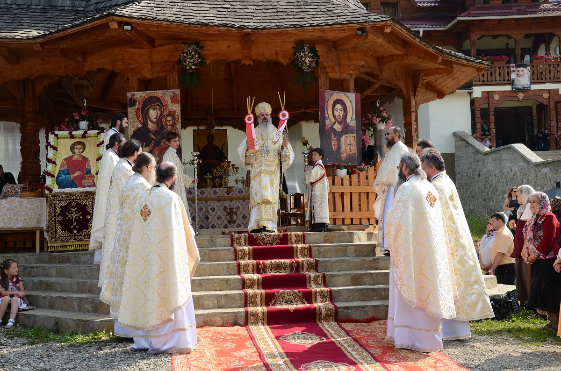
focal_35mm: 51
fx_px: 793
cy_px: 186
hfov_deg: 39.0
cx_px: 280
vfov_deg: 26.3
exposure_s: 1/160
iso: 100
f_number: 7.1
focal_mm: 34
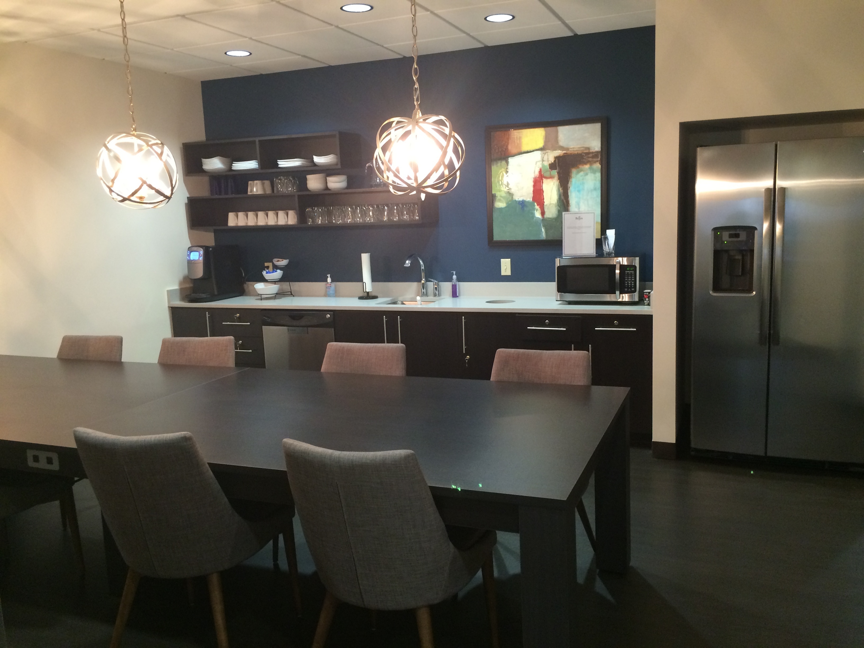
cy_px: 324
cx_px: 432
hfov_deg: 61.7
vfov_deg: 48.2
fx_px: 724
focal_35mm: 29
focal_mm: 4.15
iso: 160
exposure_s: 1/30
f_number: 2.2
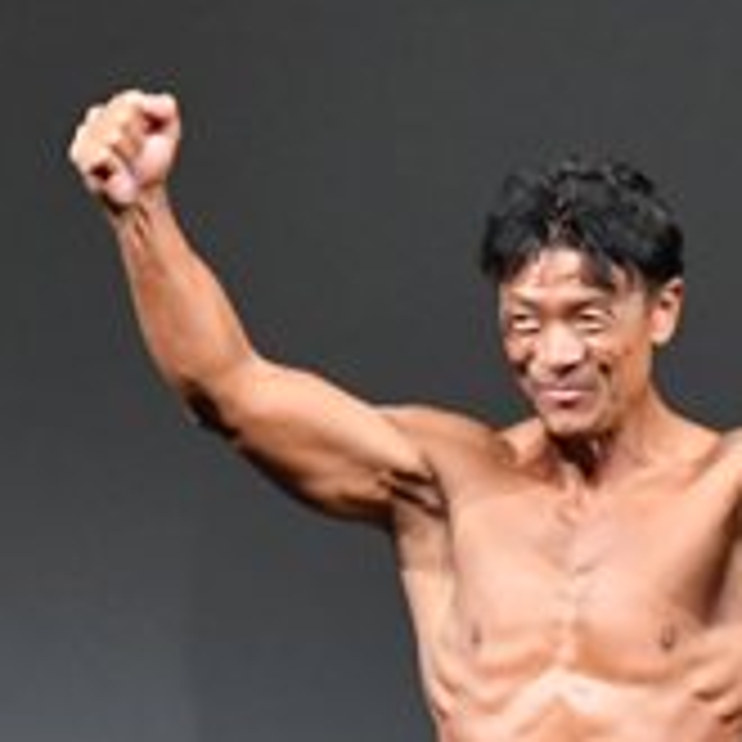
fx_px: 26070
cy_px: 940
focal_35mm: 1075
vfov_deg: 1.6
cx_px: 1491
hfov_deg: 1.6
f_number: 5.6
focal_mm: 180
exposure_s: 1/400
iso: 5000
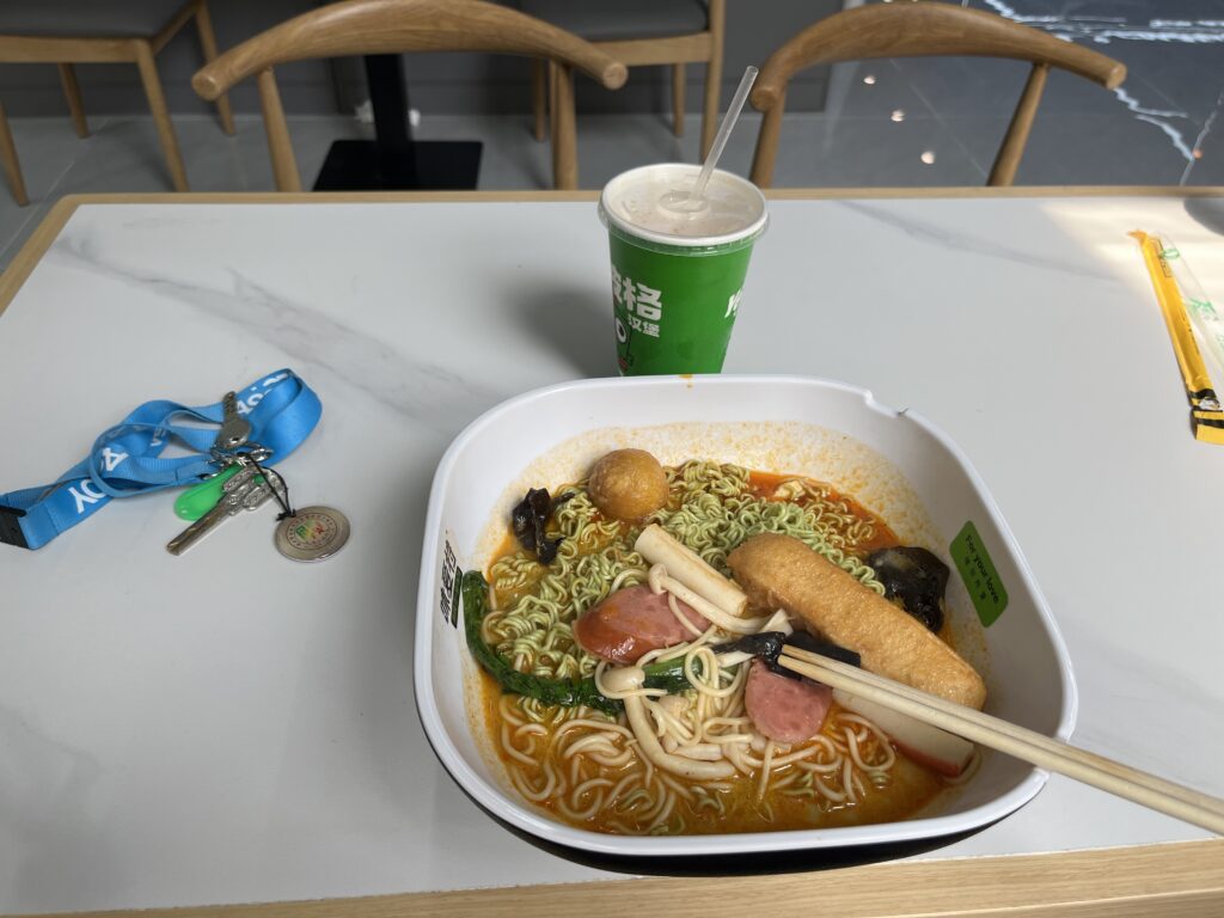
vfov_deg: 53.1
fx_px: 919
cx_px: 612
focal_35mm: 26
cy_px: 459
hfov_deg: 67.3
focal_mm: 5.1
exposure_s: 1/415
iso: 50
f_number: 1.6
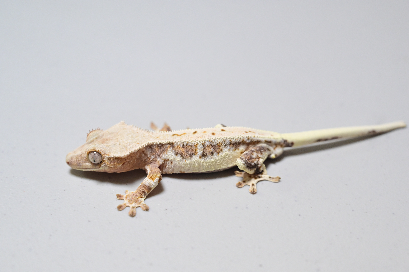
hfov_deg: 36.3
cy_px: 136
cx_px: 204
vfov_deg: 24.6
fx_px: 624
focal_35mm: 55
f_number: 4.5
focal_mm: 55
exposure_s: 1/200
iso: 3200
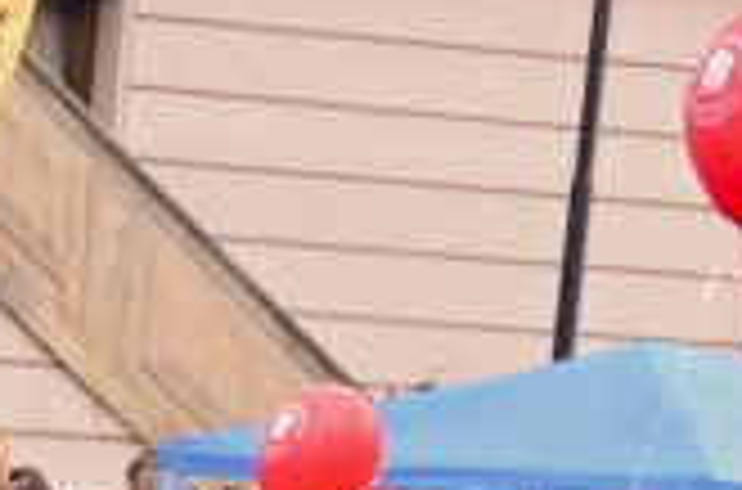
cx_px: -1174
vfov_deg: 3.5
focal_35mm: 383
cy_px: 1194
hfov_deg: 5.2
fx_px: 7864
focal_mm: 35
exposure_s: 1/1600
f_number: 7.1
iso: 1250
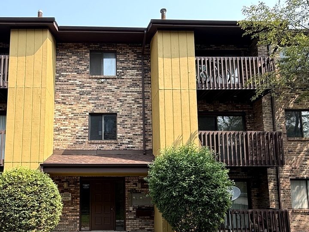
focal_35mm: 28
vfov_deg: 48.8
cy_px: 156
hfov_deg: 62.3
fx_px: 250
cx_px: 110
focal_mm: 2.22
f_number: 2.2
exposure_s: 1/498
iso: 50
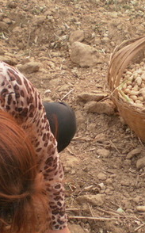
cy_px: 151
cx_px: 93
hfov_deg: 16.7
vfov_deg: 26.4
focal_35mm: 78
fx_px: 495
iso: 125
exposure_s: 1/250
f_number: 3.1
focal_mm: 6.3
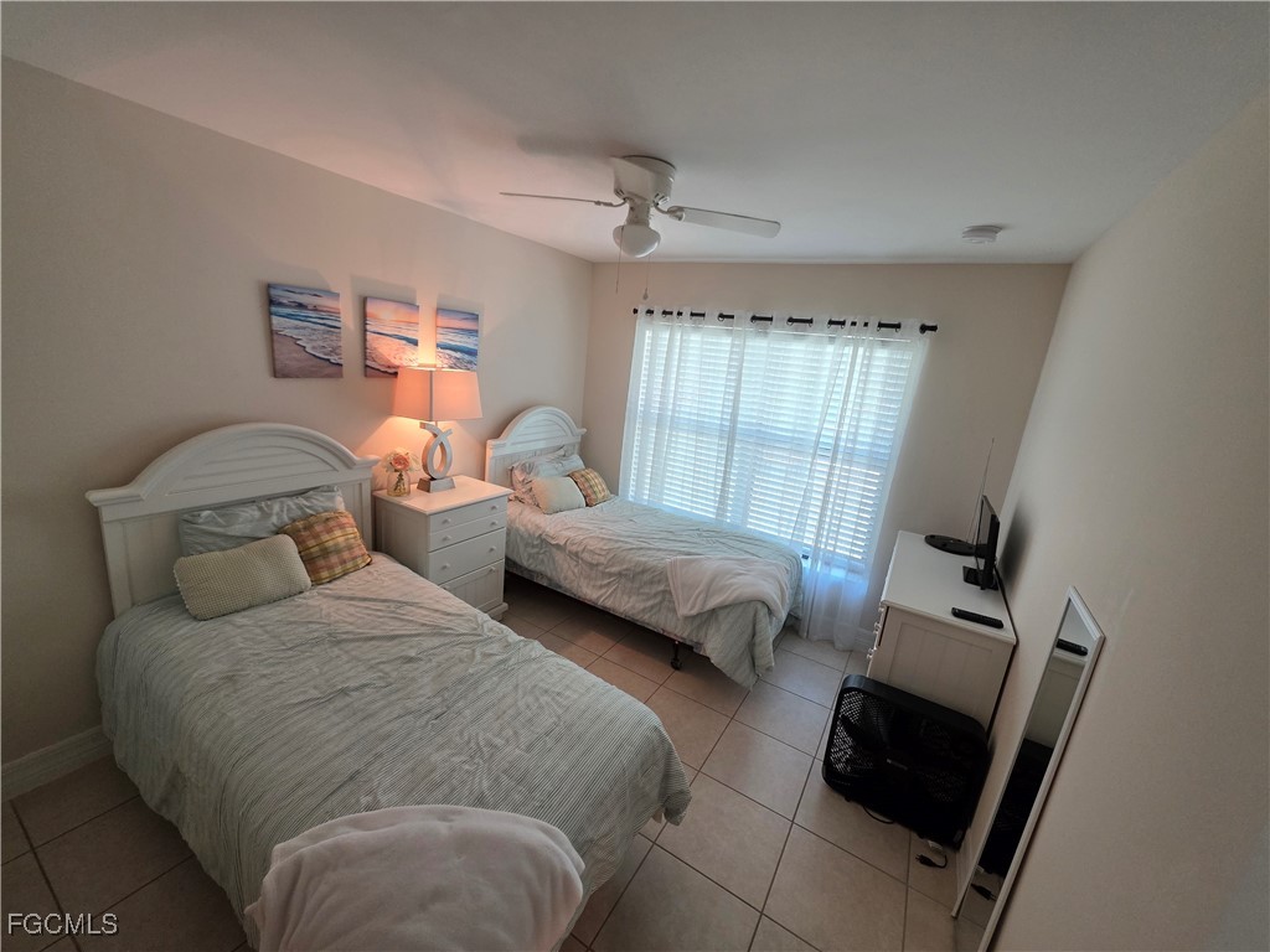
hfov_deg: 106.2
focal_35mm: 13
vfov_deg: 89.9
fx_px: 477
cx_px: 635
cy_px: 476
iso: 250
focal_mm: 2.2
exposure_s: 1/120
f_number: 1.9
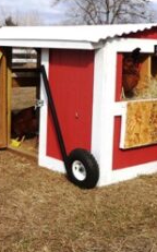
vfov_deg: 30.2
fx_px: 466
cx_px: 101
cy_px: 105
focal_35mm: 68
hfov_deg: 19.1
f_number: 3.6
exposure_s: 1/640
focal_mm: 6.7
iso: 64
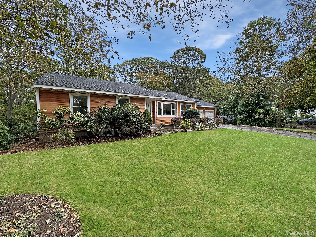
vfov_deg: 85.7
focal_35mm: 14
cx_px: 158
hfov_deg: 102.1
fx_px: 128
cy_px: 118
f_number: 2.2
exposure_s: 1/134
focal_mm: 2.22
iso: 40
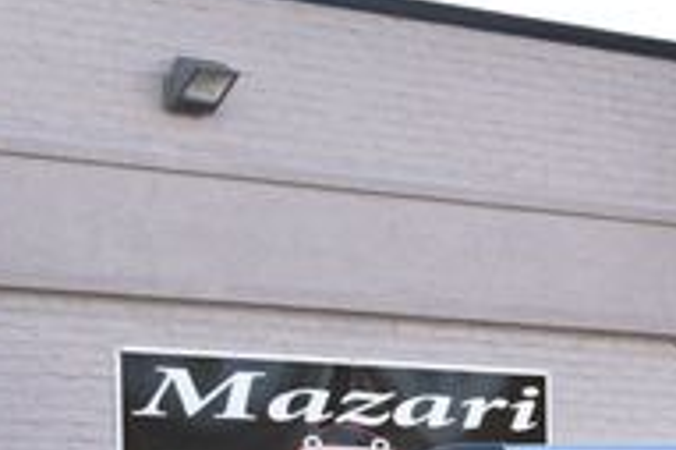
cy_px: 677
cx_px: 1087
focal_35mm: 161
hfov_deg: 12.0
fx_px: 3021
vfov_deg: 8.3
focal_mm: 32
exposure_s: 1/160
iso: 400
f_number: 10
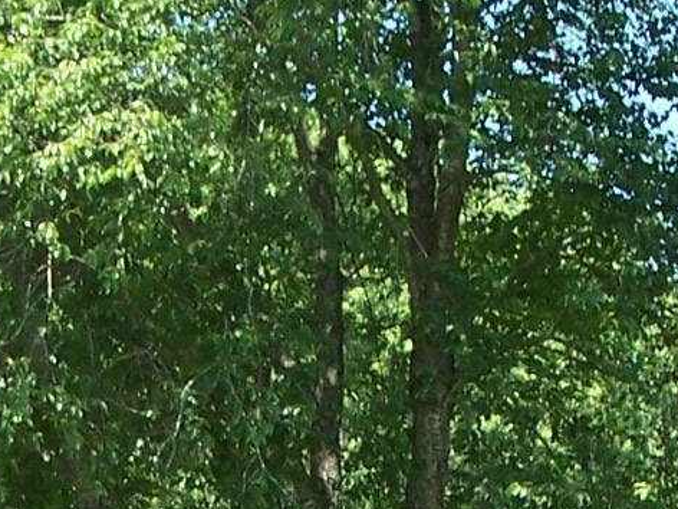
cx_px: 279
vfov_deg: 8.9
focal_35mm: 165
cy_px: 618
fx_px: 3232
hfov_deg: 12.0
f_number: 2.8
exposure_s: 1/350
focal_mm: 6.3
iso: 80
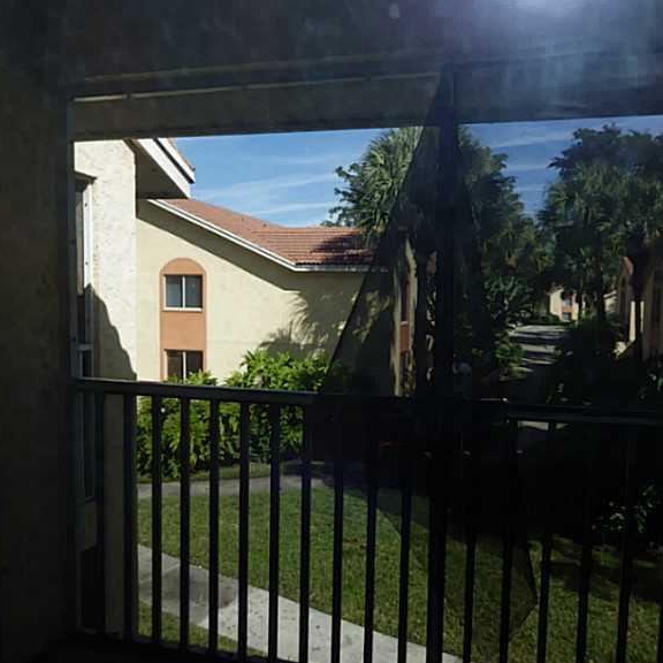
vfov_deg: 59.1
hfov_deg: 59.0
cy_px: 344
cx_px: 361
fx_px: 585
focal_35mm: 27
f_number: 3.1
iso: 100
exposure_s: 1/1500
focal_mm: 4
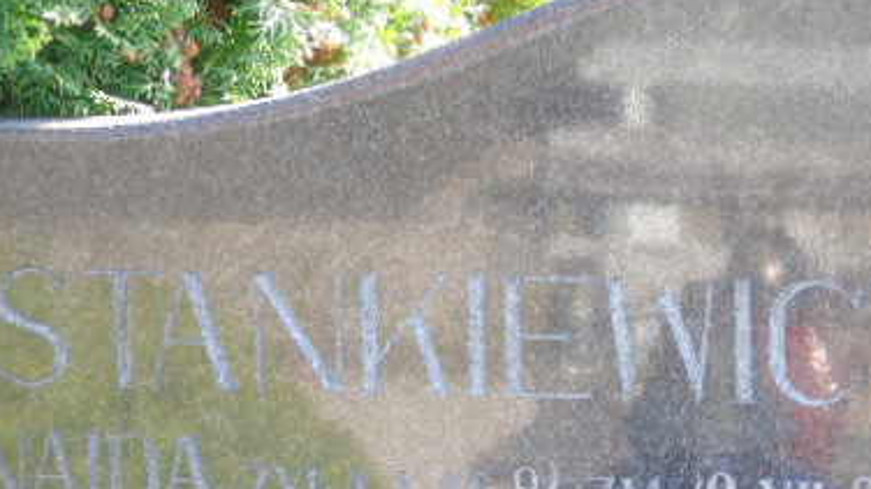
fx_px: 5309
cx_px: 461
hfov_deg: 9.4
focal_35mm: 230
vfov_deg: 5.3
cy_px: 475
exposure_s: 1/30
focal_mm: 22
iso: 100
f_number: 4.6
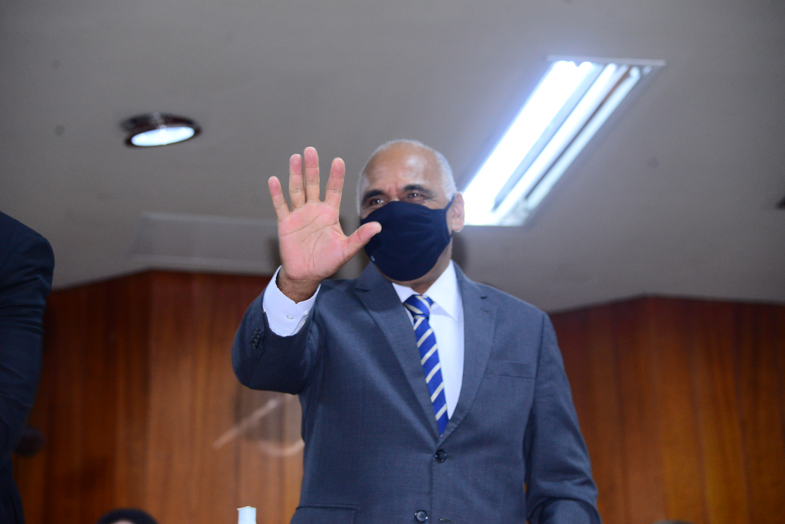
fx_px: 2618
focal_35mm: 120
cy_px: 262
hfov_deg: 17.1
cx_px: 392
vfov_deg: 11.4
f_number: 4.5
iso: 2000
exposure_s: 1/60
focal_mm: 120
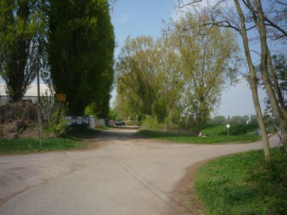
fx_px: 265
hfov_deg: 56.8
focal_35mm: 32
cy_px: 108
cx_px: 144
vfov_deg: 44.2
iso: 100
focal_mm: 5.2
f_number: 5.6
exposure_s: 1/400
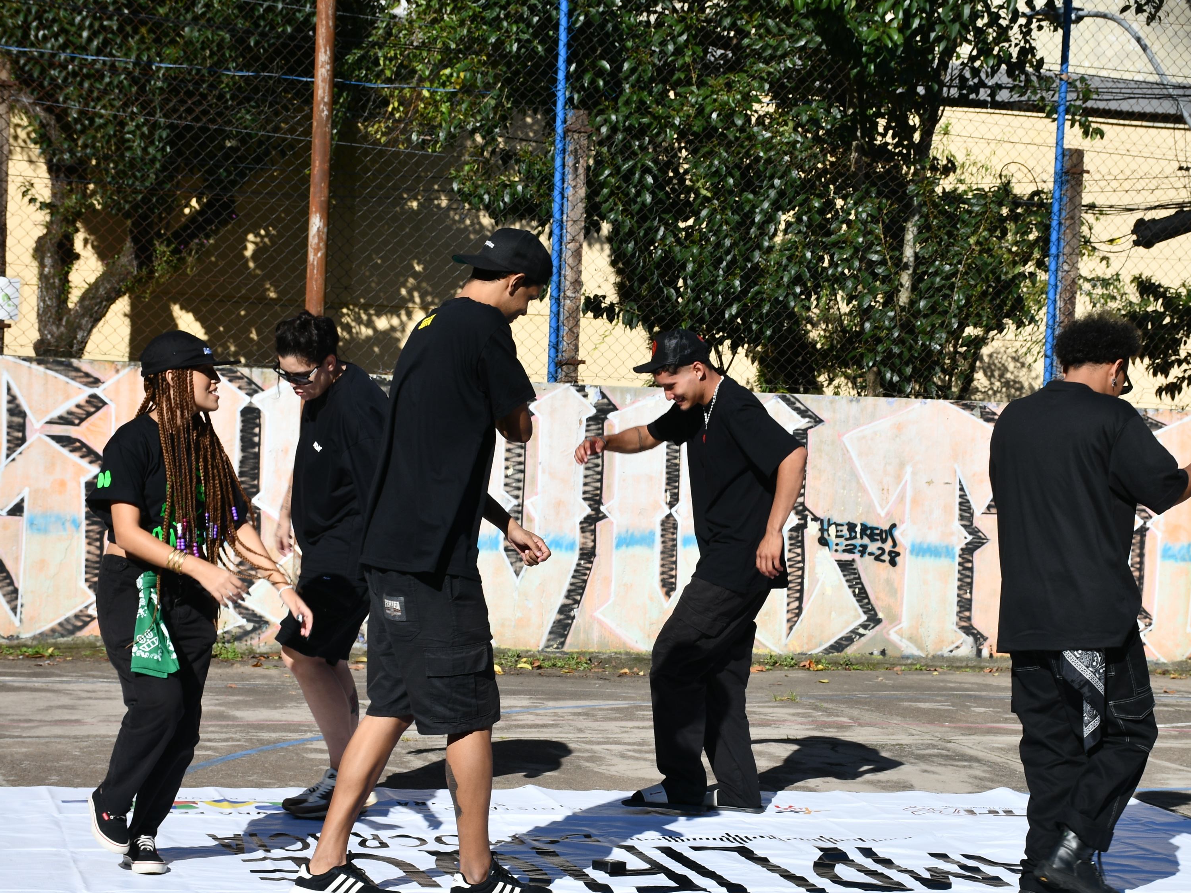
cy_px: 487
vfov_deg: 16.4
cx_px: 742
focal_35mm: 90
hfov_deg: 21.7
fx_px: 3097
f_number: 9
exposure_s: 1/320
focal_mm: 45
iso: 100
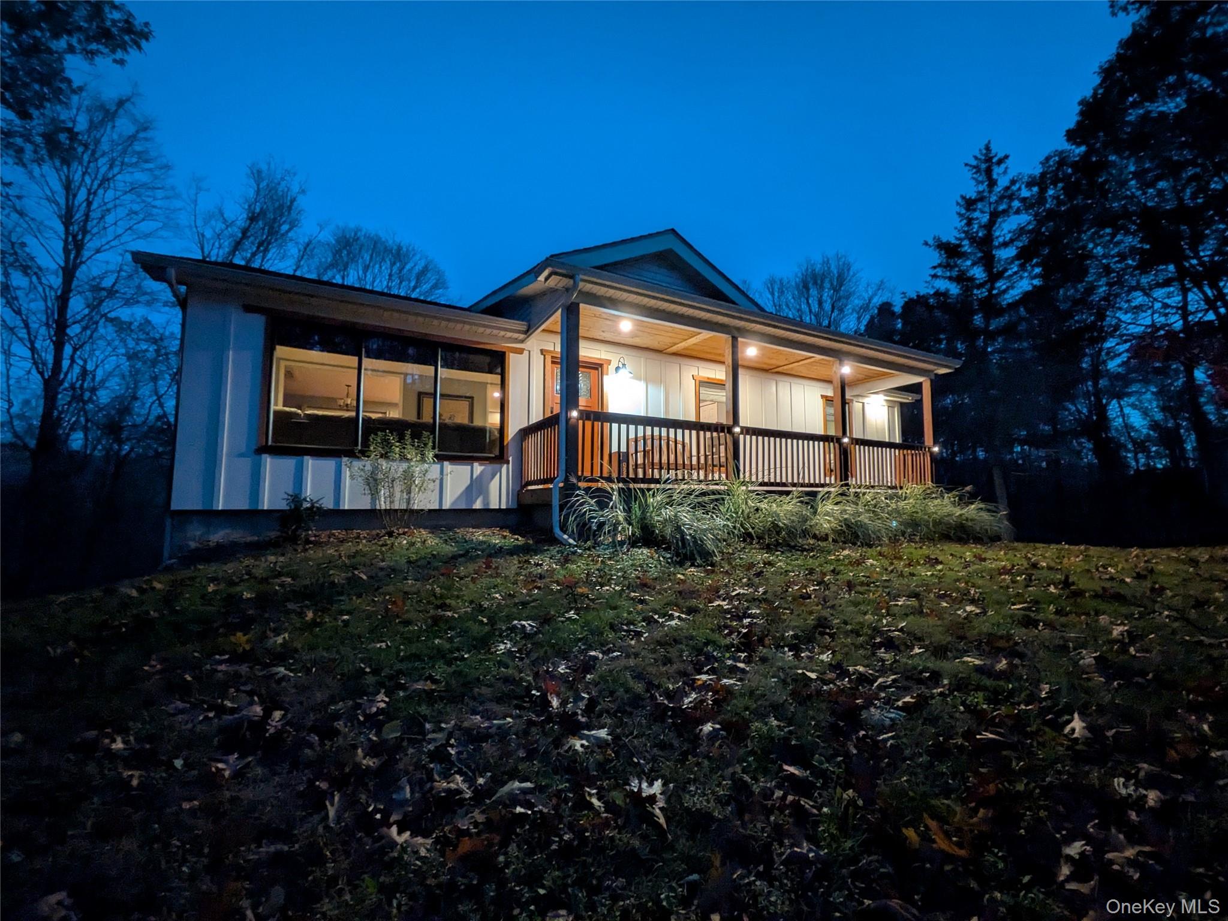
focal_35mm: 14
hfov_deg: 102.1
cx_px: 614
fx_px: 497
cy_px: 460
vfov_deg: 85.7
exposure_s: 1/24
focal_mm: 1.85
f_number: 2.2
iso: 379
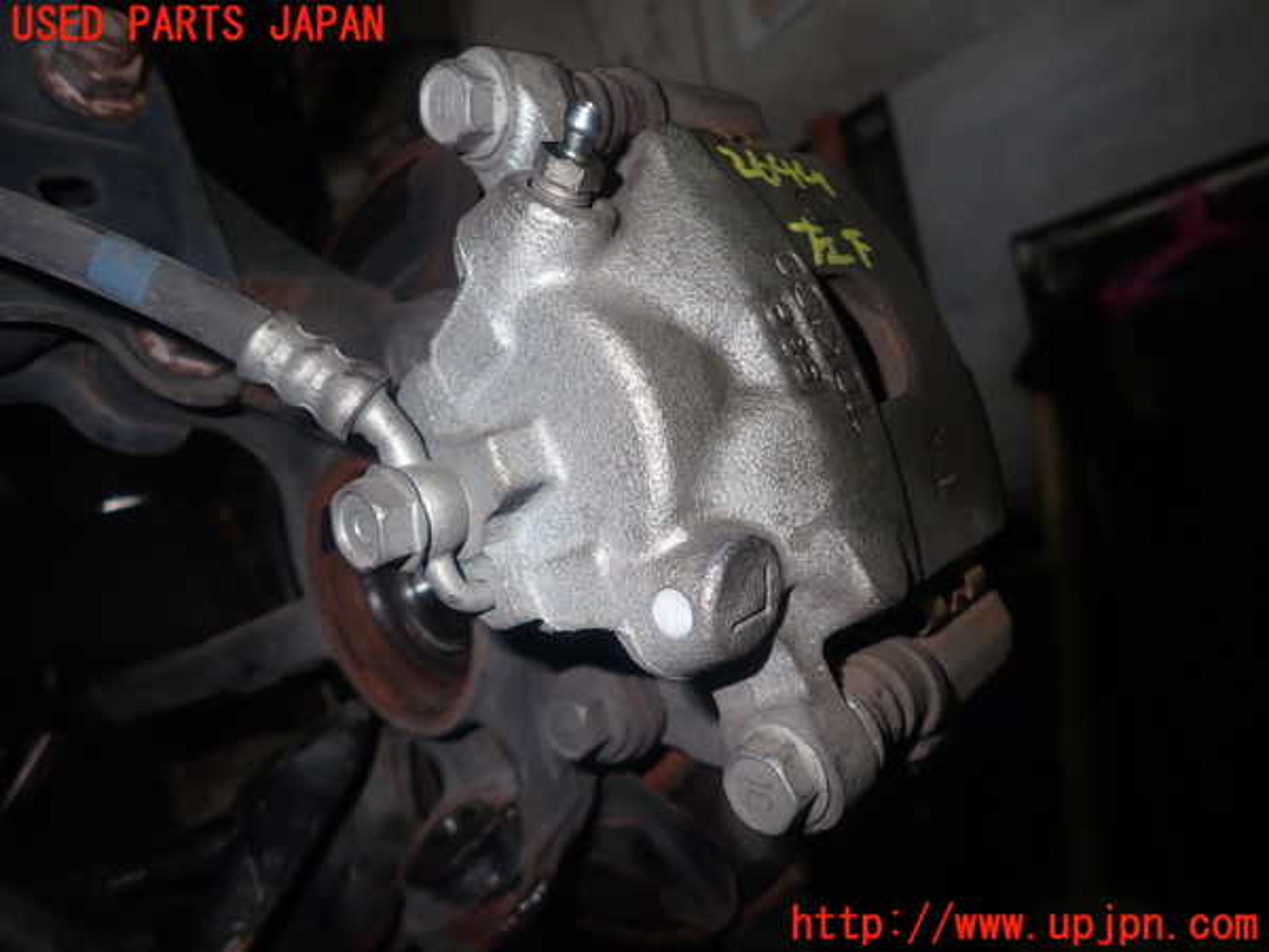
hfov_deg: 69.4
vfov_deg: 54.9
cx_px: 634
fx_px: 916
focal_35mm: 25
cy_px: 476
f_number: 5.6
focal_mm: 4.5
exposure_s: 1/30
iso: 200
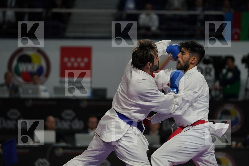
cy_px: 83
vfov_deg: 6.1
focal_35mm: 226
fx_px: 1563
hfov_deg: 9.1
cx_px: 124
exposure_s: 1/1000
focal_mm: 151
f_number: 2.8
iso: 800
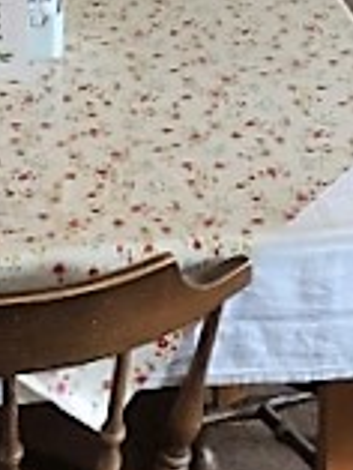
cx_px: 99
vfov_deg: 15.0
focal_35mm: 123
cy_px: -211
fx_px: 1670
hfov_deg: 12.0
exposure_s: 1/17
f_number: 2.2
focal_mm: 4.15
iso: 40
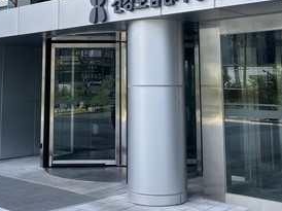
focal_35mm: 57
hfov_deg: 33.8
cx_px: 129
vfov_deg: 25.0
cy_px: 31
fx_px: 464
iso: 50
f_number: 1.6
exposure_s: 1/943
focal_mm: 5.1
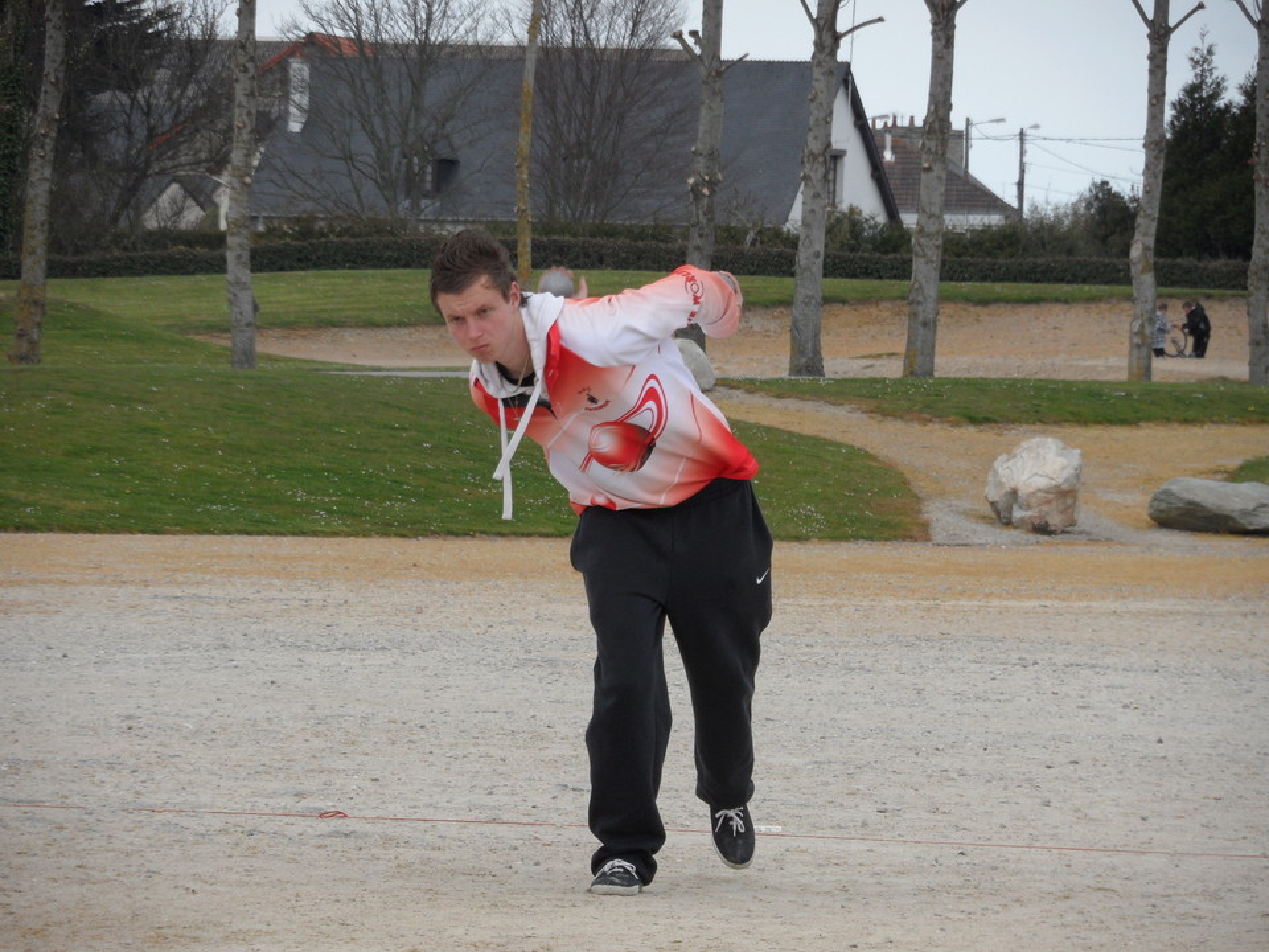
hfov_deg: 8.2
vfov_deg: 6.2
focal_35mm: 240
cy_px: 476
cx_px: 634
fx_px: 8798
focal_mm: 39.5
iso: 80
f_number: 5
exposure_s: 1/250
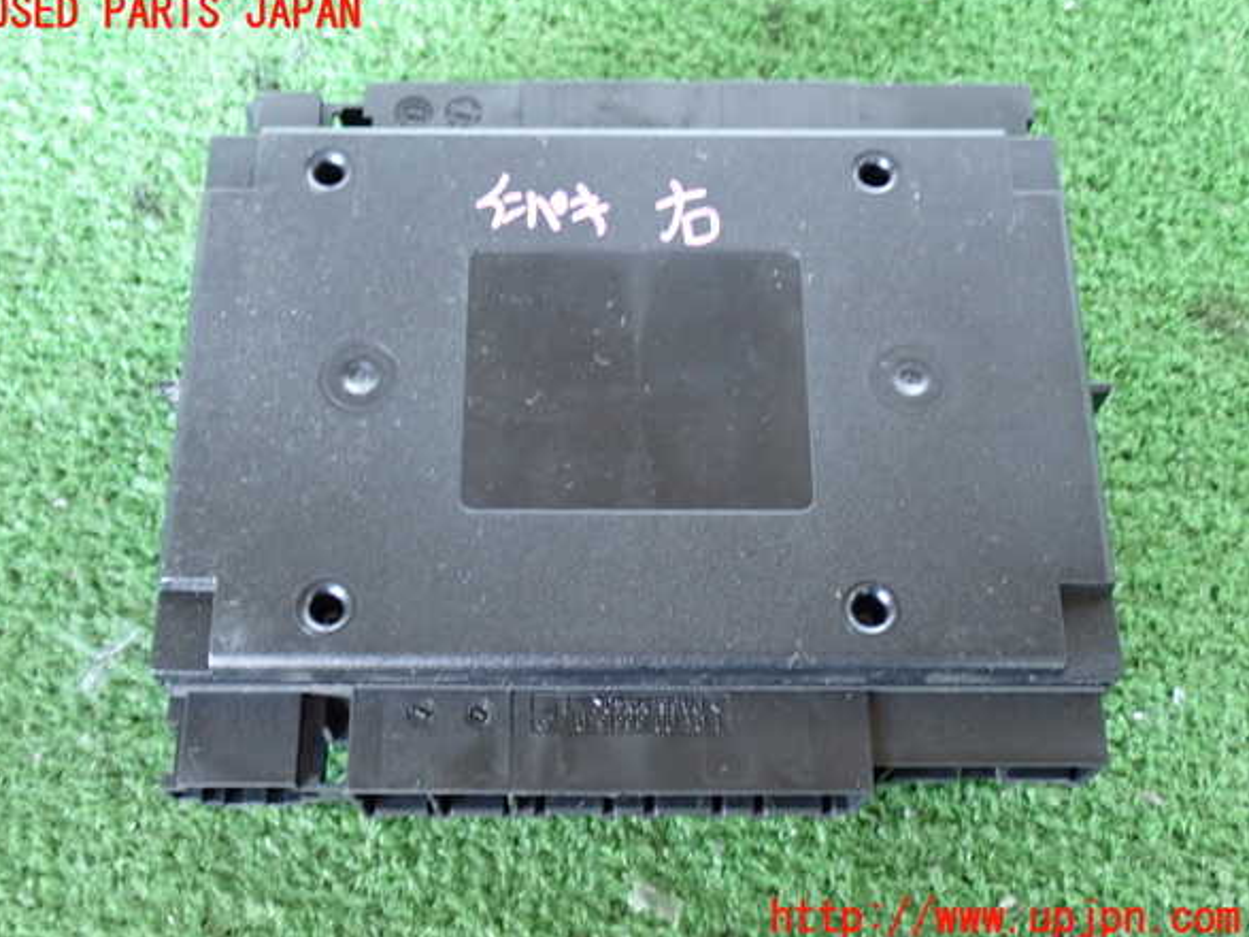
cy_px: 466
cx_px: 613
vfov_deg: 32.2
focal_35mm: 45
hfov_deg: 42.1
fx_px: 1623
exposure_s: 1/13
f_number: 2.9
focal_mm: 7.84
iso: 800
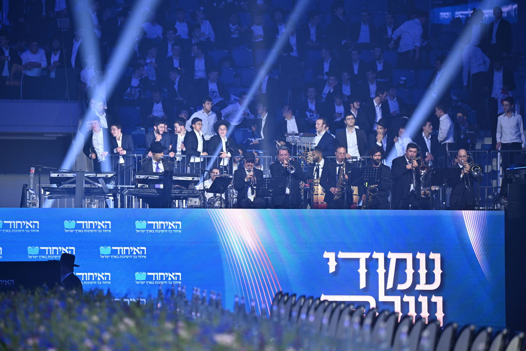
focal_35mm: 200
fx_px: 2922
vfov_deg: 6.9
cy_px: 176
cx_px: 263
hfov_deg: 10.3
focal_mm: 200
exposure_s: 1/200
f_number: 3.2
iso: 1250
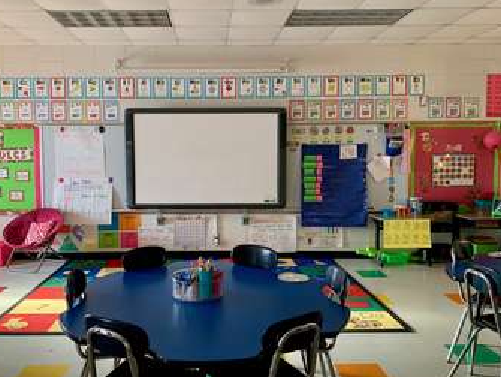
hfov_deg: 58.0
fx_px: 449
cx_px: 208
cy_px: 186
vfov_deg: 45.5
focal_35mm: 31
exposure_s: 1/60
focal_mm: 4.25
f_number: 1.8
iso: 125
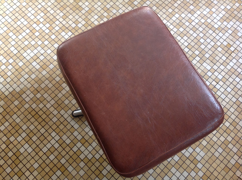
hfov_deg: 52.7
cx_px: 121
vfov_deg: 40.6
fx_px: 244
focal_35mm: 35
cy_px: 90
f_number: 2.4
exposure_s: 1/15
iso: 100
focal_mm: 4.28
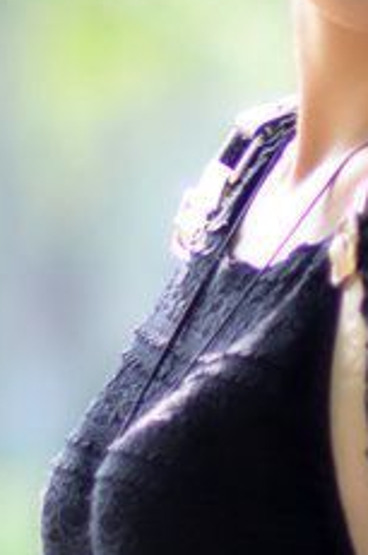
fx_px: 10468
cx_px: 392
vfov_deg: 3.0
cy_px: 101
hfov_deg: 2.0
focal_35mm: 680
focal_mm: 85
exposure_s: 1/320
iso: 100
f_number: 1.8
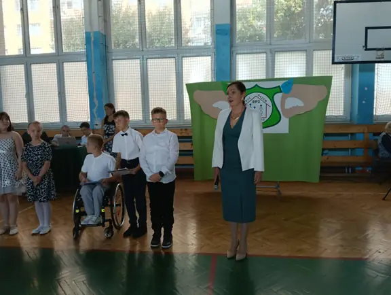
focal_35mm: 27
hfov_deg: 65.2
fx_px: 305
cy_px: 148
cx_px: 196
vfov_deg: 51.5
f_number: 1.8
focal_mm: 3.98
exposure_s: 1/100
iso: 100
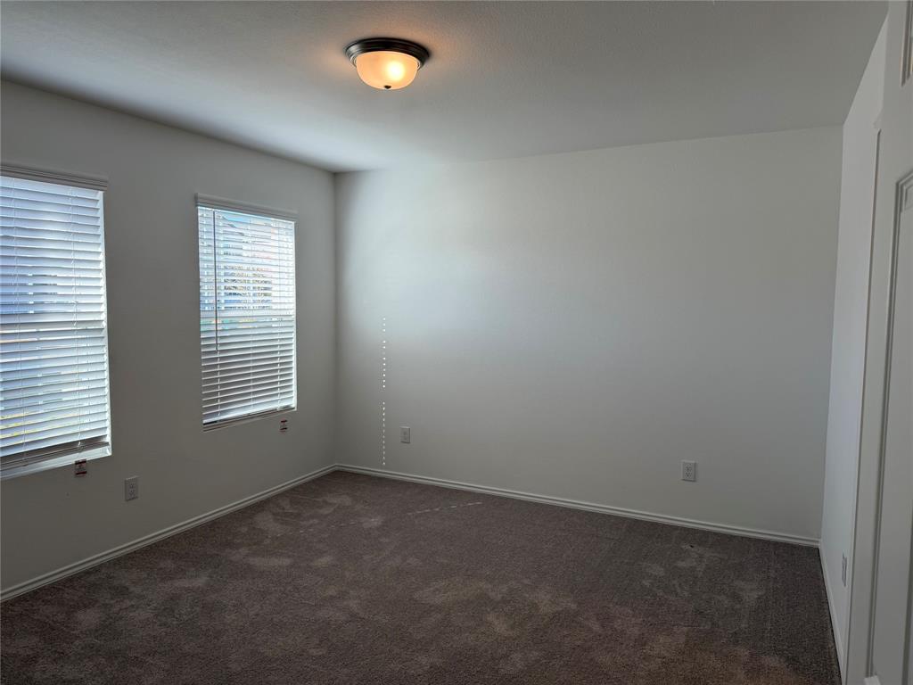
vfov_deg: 56.8
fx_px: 633
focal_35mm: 24
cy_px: 342
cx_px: 456
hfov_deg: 71.6
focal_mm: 6.76
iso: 100
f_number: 1.78
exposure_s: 1/387
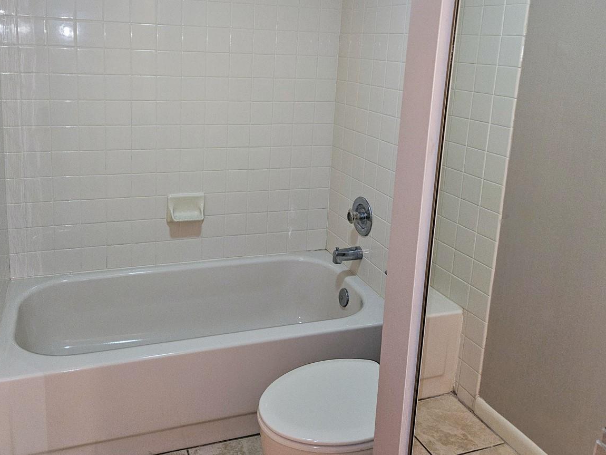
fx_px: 560
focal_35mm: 32
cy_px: 147
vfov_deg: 43.5
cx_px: 263
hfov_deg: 56.6
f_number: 1.8
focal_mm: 5.4
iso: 125
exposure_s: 1/60
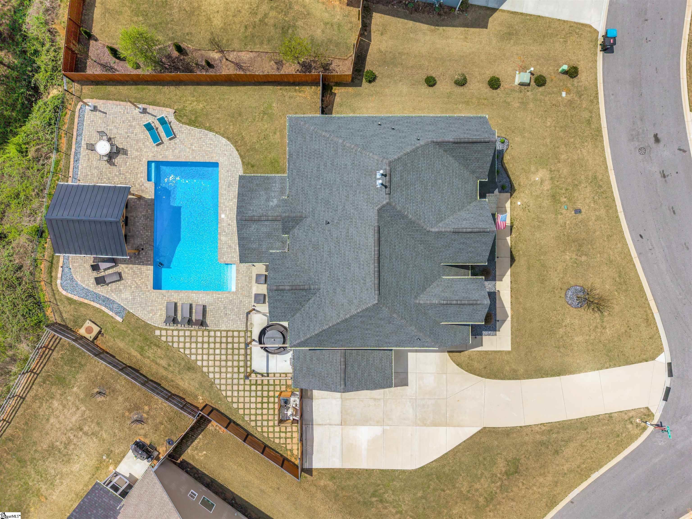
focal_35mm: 24
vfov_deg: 56.8
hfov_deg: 71.6
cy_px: 260
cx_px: 346
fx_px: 480
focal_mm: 8.67
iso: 140
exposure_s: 1/8000
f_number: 1.8
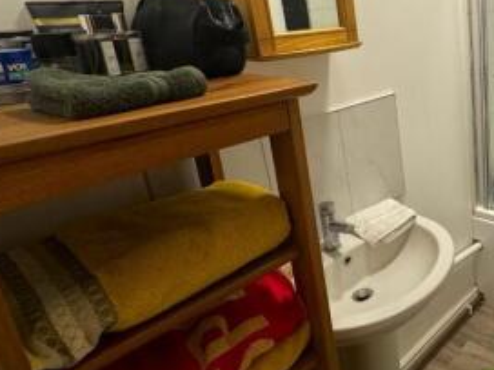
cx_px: 502
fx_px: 428
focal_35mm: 30
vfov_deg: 46.0
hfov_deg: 48.5
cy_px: 119
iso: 250
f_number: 2.2
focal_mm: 2.22
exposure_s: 1/50
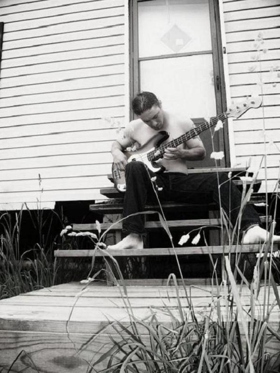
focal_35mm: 36
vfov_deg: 51.3
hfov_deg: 39.7
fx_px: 388
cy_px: 186
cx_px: 140
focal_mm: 7.54
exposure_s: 1/160
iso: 64
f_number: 2.8
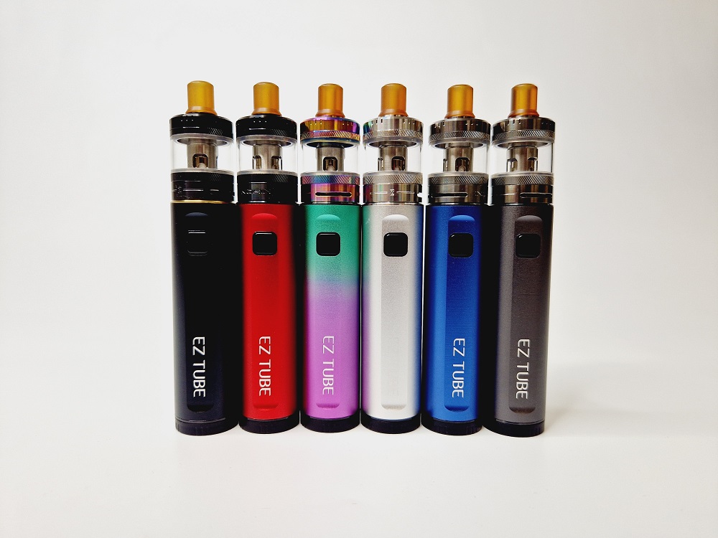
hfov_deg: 73.9
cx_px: 359
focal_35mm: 23
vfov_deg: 58.9
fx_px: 477
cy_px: 269
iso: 50
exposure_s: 1/145
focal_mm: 5.4
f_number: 1.8
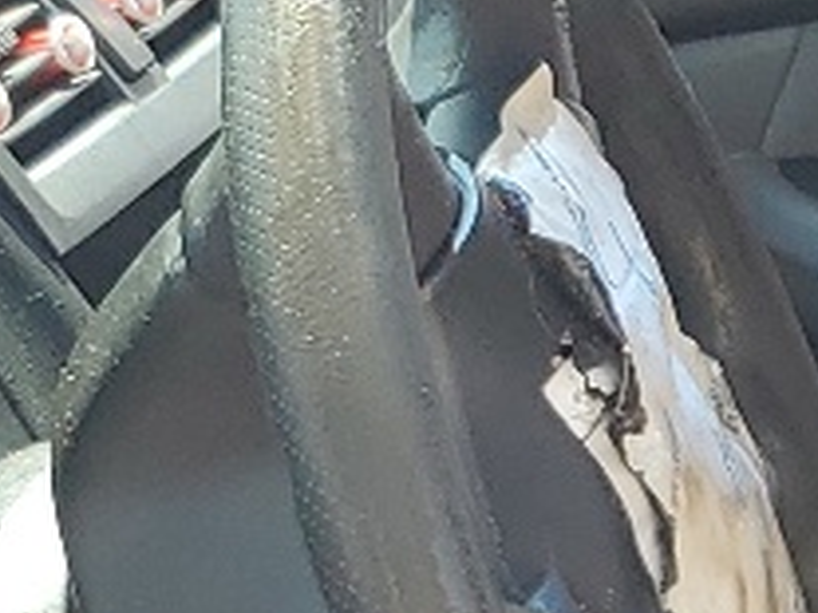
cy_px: 1400
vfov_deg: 7.0
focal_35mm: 201
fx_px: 4747
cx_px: 1288
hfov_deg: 9.5
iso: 50
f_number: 1.5
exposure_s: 1/625
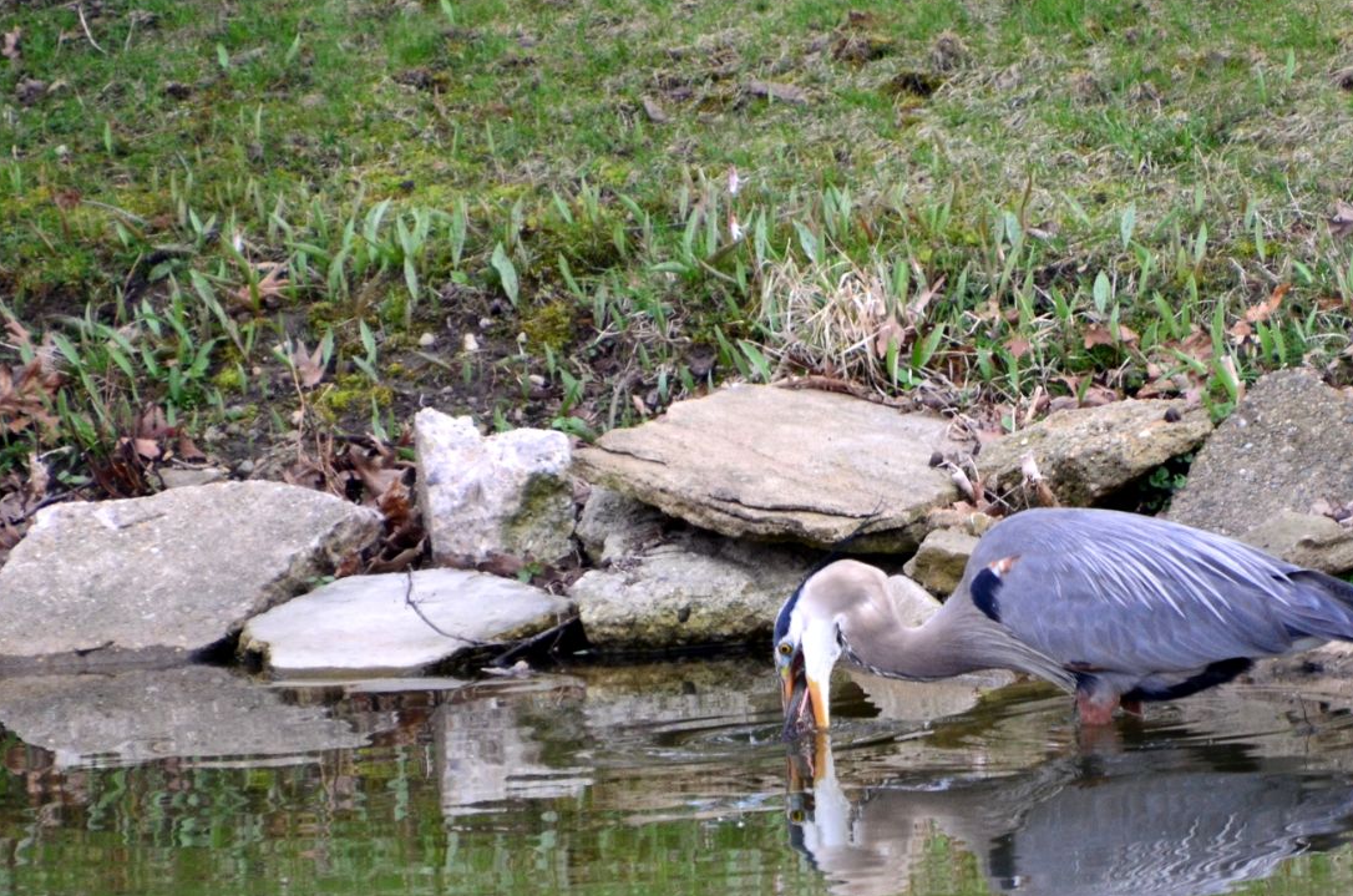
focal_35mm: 1132
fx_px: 42451
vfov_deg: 1.2
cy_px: 649
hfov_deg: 1.8
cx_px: 912
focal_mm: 400
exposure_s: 1/400
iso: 800
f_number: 6.3
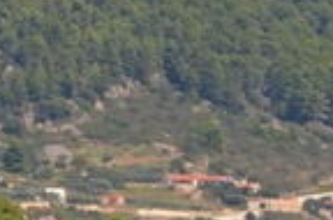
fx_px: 8074
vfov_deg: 1.6
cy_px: 266
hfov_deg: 2.4
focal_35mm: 876
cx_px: 23
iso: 140
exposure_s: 1/250
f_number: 8
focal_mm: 105
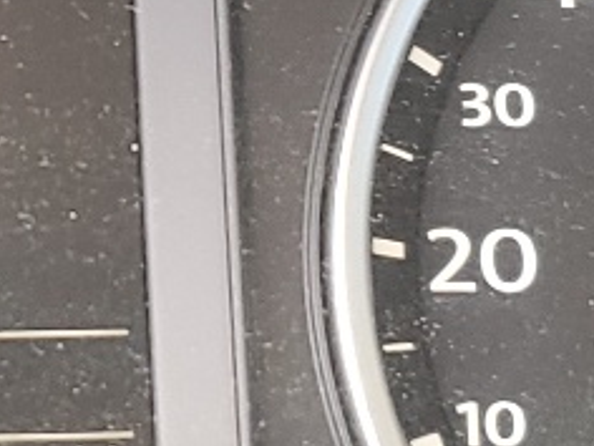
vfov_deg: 8.4
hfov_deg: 10.9
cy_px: 189
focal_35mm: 176
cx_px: -209
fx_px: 3020
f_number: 1.5
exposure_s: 1/60.2
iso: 58
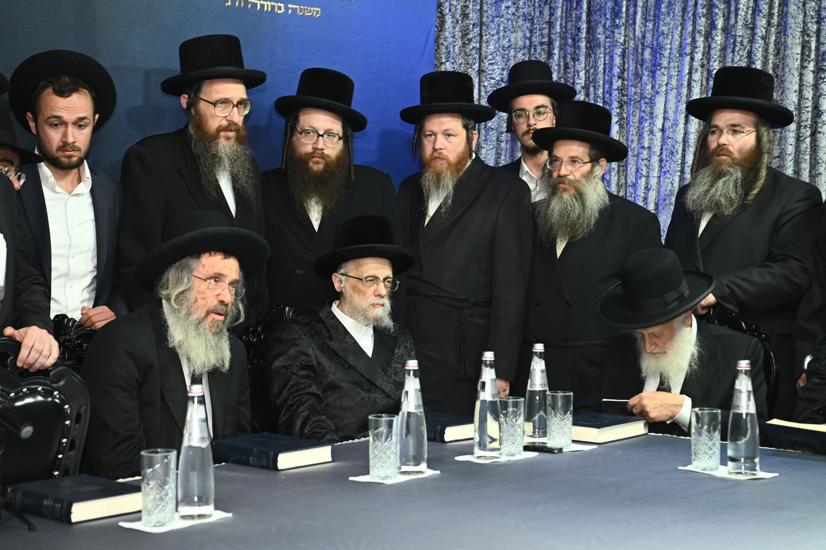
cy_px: 275
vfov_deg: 19.4
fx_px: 1605
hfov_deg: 28.9
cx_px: 413
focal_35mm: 70
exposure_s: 1/200
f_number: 5
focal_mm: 70
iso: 1250
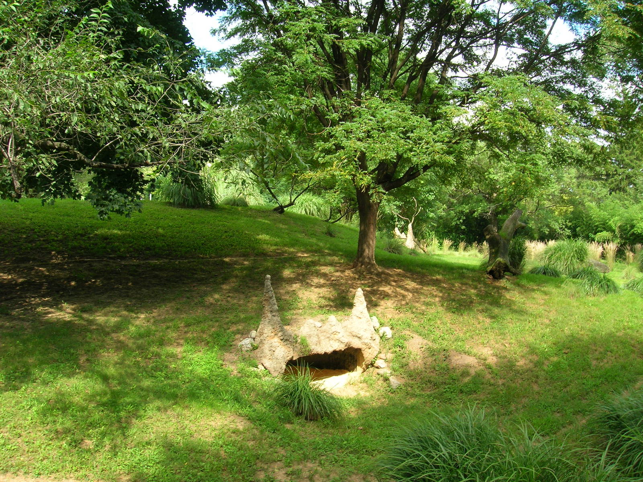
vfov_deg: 41.8
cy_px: 241
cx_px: 322
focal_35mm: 34
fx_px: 632
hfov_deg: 54.0
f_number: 4.9
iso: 50
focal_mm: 5.7
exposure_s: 1/60.3
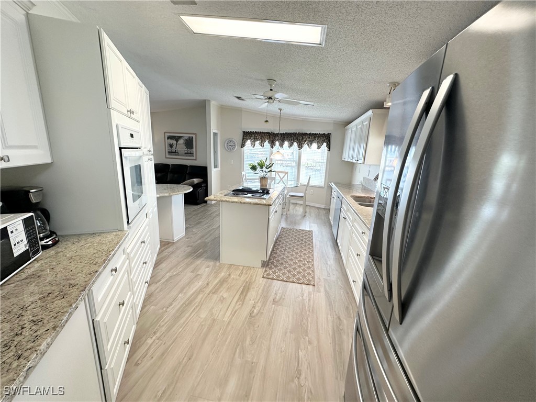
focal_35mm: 14
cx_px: 268
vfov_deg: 85.7
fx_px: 217
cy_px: 201
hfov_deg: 102.1
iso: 125
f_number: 2.2
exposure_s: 1/120
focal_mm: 2.22
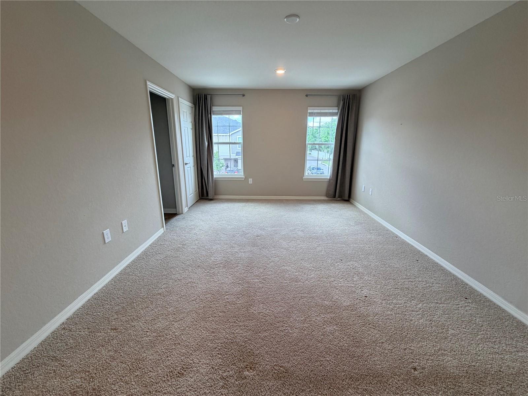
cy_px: 198
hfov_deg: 102.1
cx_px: 264
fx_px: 214
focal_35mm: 14
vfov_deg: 85.7
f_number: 2.2
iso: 160
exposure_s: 1/120
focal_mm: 2.22
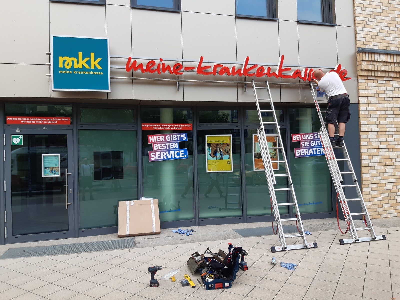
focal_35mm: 26
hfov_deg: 67.3
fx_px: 300
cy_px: 150
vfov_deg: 53.1
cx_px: 200
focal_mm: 3.92
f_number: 1.7
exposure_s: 1/302
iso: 40
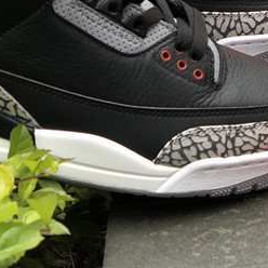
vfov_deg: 12.8
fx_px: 1182
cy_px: -7
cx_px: 173
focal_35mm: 135
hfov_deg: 12.9
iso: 32
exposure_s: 1/100
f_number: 2.4
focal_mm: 6
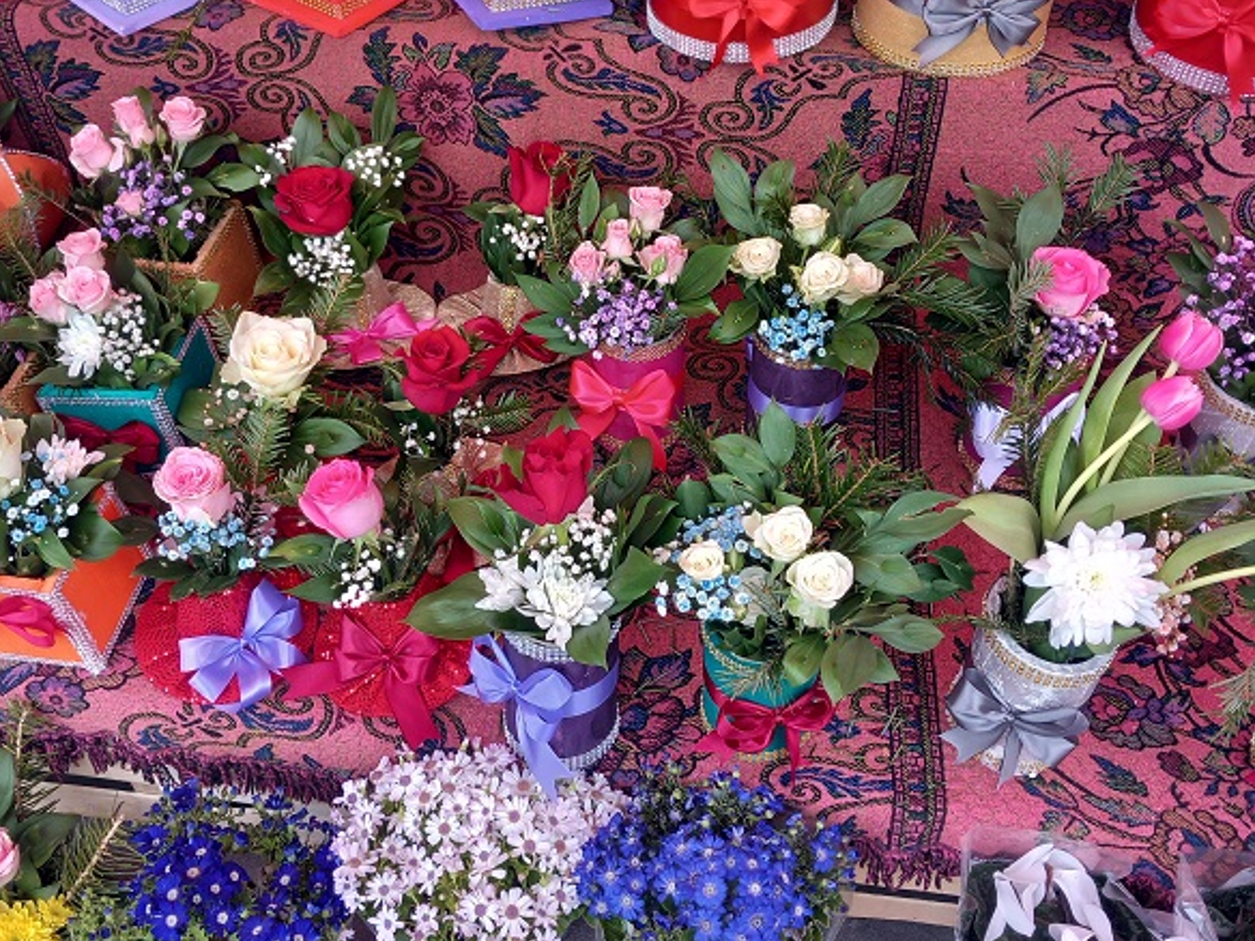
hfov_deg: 50.1
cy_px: 339
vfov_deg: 38.4
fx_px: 1341
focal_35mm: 37
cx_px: 610
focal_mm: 4
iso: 40
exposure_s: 1/100
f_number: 1.8
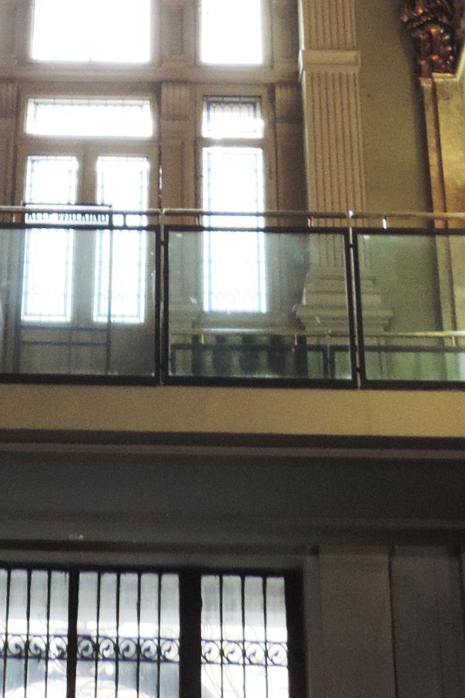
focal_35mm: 97
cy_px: -192
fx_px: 1879
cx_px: 87
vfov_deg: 19.5
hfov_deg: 14.0
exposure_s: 1/80
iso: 400
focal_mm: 5.8
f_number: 3.2
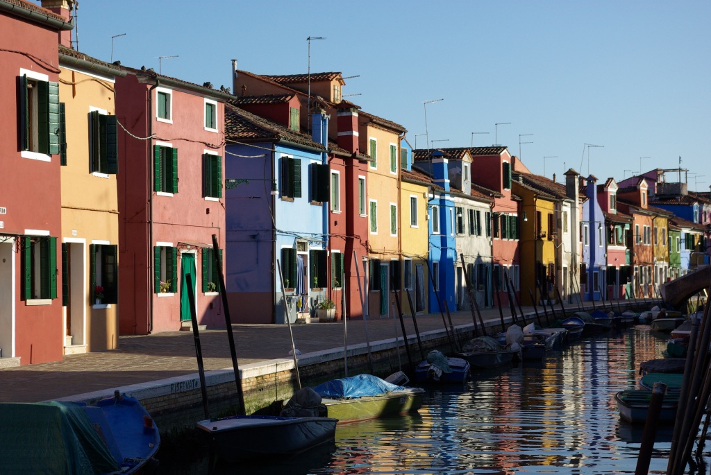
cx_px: 356
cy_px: 238
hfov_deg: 24.6
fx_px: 1631
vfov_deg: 16.6
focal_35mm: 82
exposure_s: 1/350
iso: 200
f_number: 9.5
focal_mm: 55
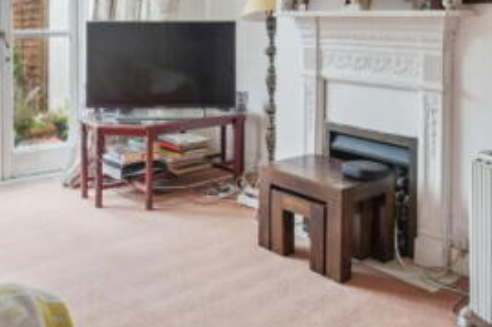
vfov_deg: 32.2
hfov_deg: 49.5
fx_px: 533
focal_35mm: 39
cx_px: 220
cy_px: 23
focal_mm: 16
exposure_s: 1/50
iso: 640
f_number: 7.1
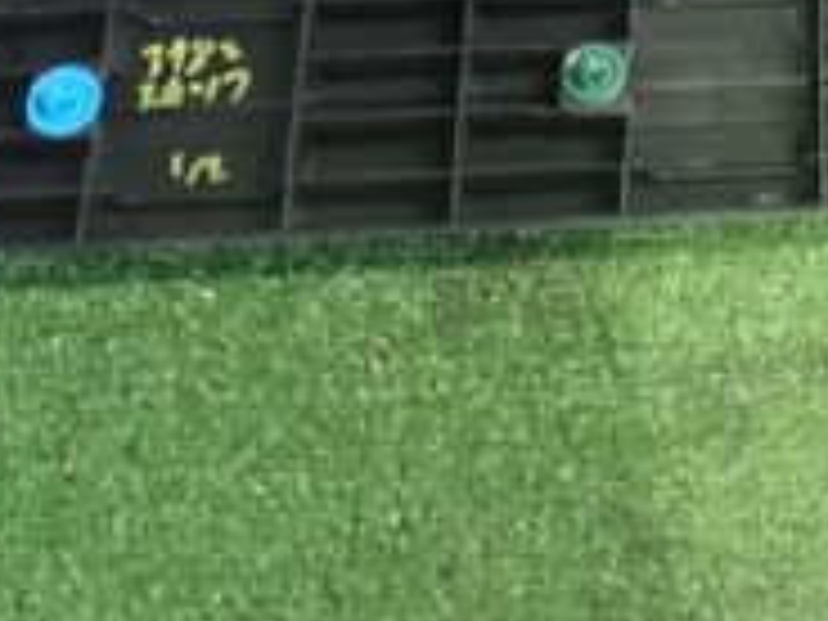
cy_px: -234
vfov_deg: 14.3
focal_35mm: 98
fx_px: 2344
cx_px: 1066
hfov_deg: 18.7
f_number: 2.3
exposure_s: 1/30
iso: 800
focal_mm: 5.4
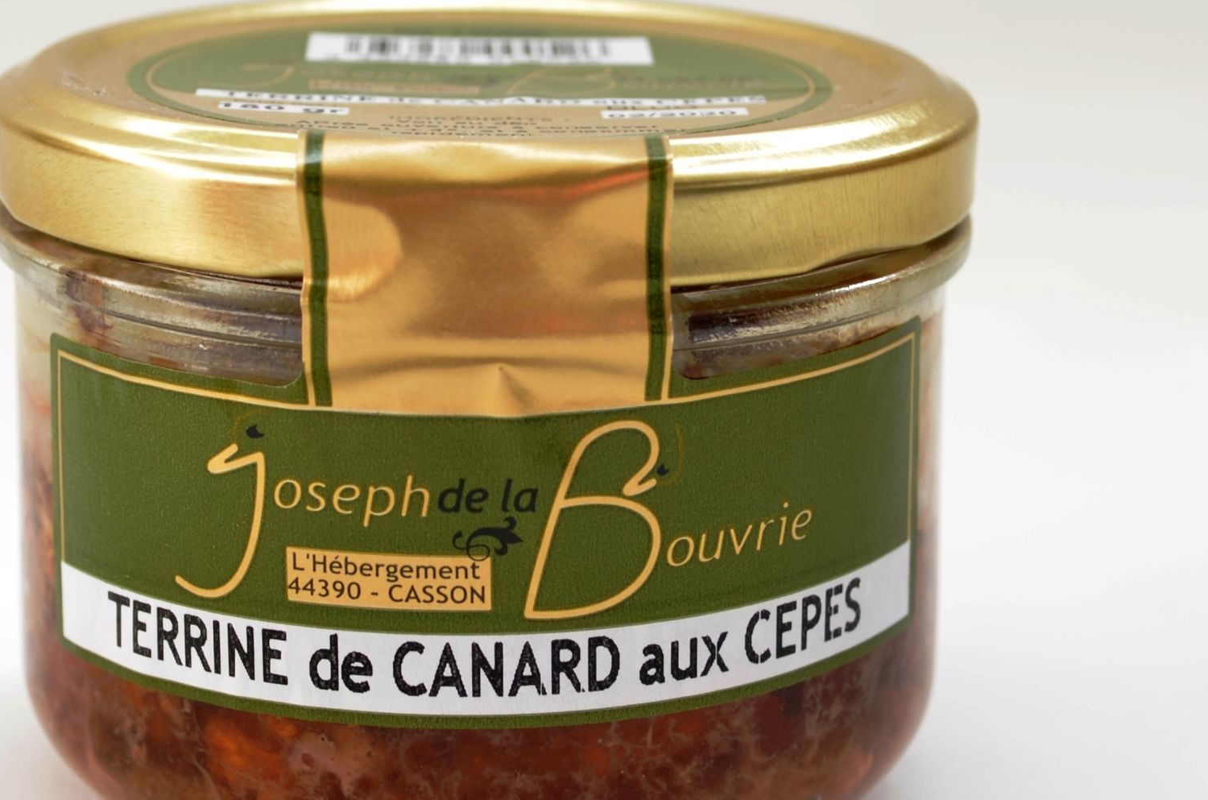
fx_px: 1942
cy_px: 446
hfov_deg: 34.5
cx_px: 490
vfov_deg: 23.3
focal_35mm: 58
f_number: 5
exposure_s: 1/15
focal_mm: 32
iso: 100
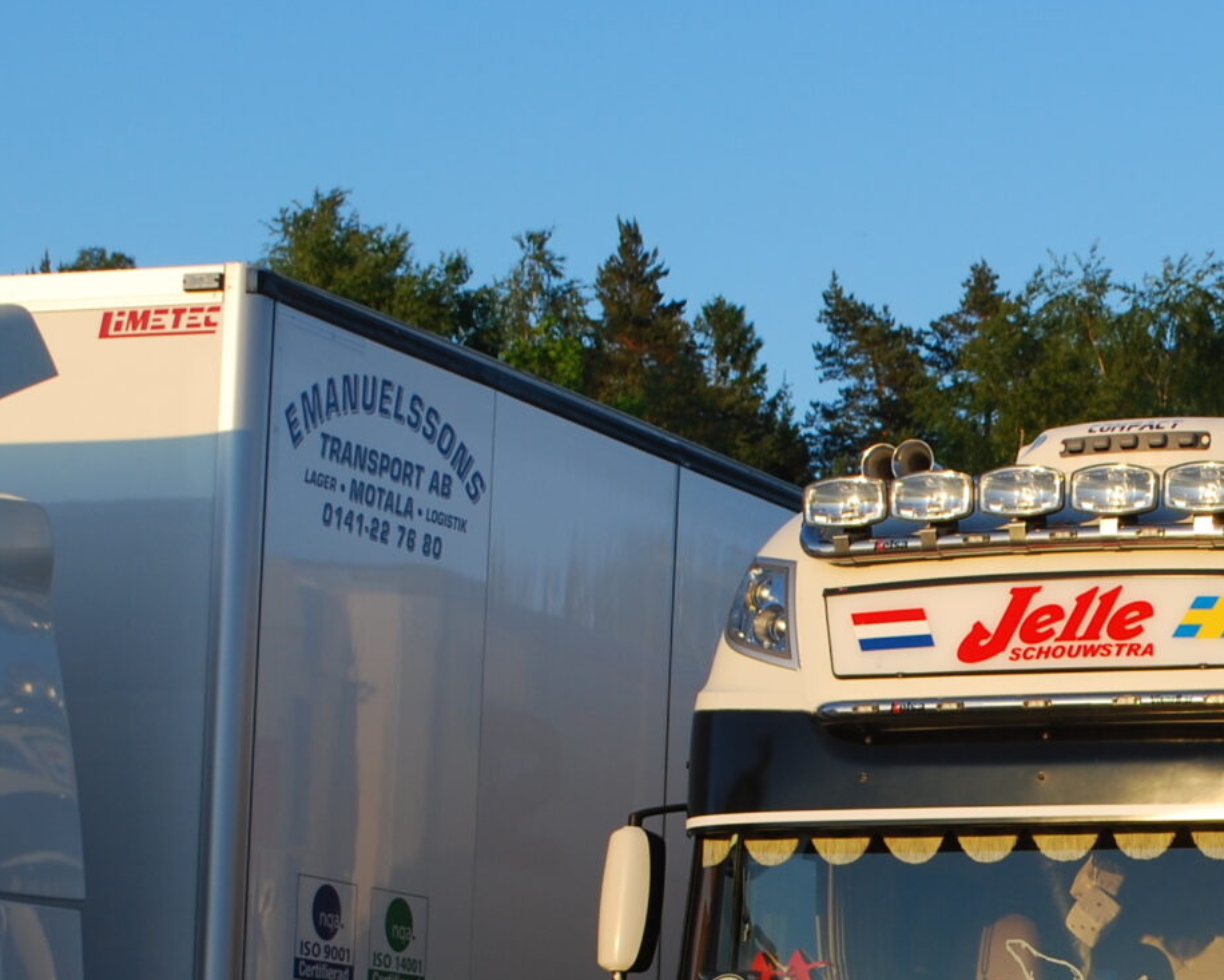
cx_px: 1302
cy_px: 984
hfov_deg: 14.9
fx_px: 4565
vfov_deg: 12.1
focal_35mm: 126
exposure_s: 1/160
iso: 100
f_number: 6.3
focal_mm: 32
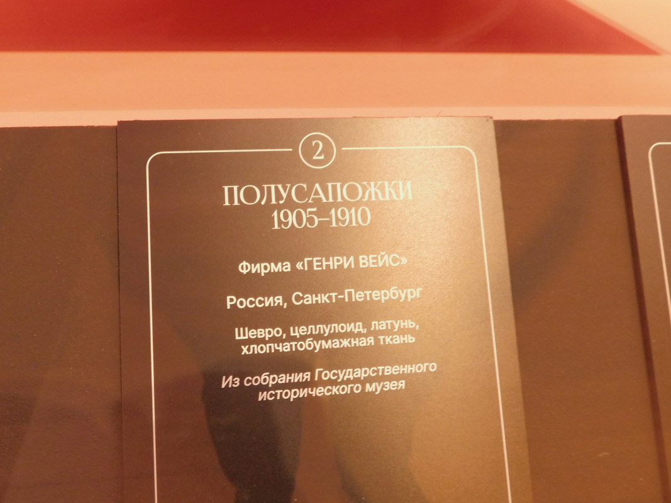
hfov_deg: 60.0
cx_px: 336
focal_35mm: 30
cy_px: 252
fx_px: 581
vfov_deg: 46.8
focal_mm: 5.3
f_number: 3.2
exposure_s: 1/6
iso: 800
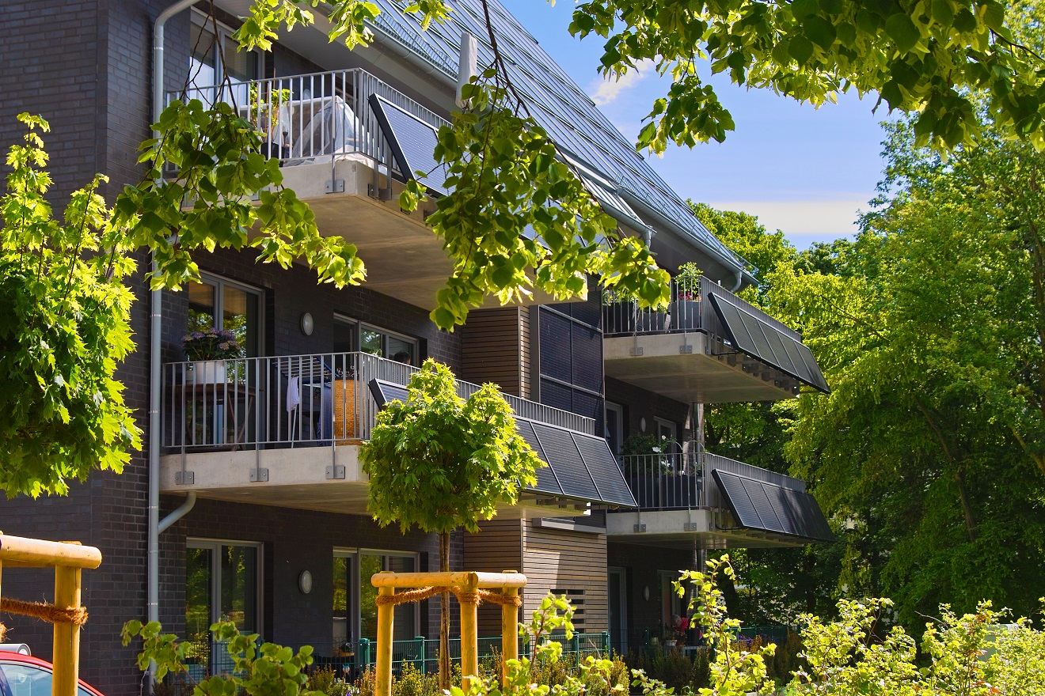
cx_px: 522
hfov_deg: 29.7
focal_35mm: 68
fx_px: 1974
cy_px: 348
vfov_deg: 20.0
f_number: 6.3
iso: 100
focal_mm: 40
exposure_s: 1/200
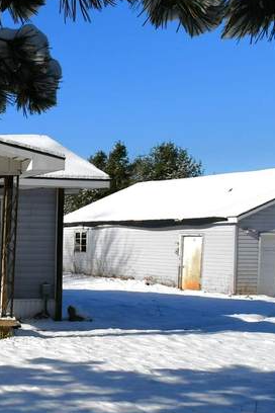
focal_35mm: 47
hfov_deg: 20.6
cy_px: 255
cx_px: -212
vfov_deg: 41.7
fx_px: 538
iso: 100
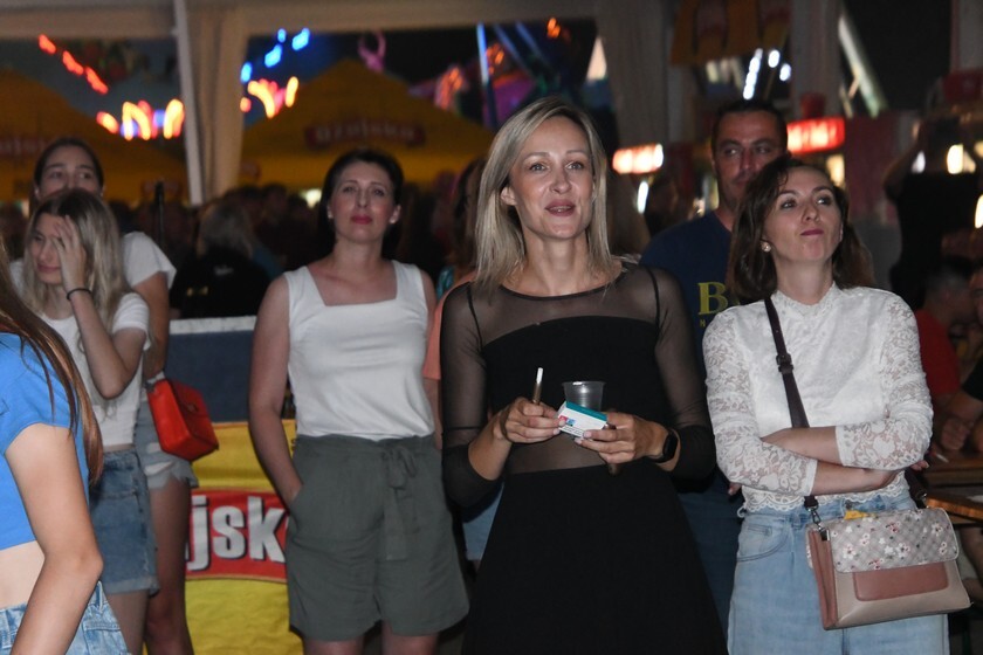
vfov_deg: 9.1
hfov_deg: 13.7
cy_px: 328
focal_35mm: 150
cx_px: 492
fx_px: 4096
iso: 6400
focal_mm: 100
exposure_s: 1/60
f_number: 8
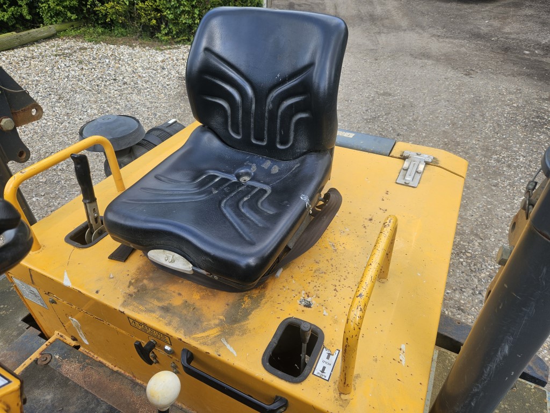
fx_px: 365
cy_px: 206
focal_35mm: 23
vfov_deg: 58.9
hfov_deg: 73.9
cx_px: 275
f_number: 1.8
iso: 25
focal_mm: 5.4
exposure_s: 1/346
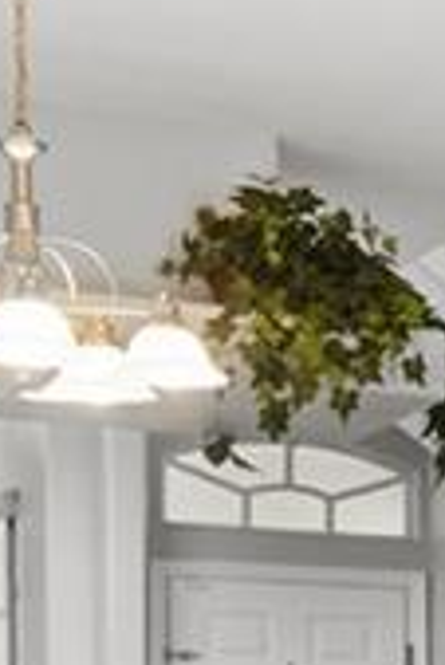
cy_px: 901
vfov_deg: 13.8
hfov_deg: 7.5
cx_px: 1642
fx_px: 2627
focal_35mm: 142
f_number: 8
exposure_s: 1/4
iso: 250
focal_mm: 10
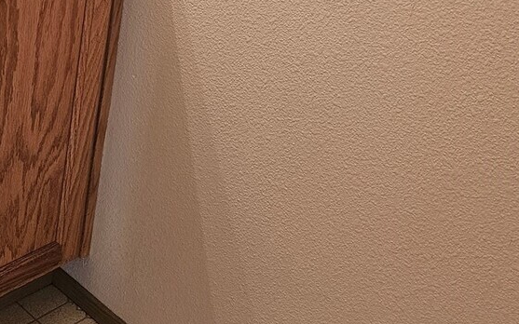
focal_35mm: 63
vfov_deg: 20.2
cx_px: 158
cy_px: 22
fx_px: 891
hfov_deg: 32.1
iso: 250
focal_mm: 6.3
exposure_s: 1/120
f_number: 1.7
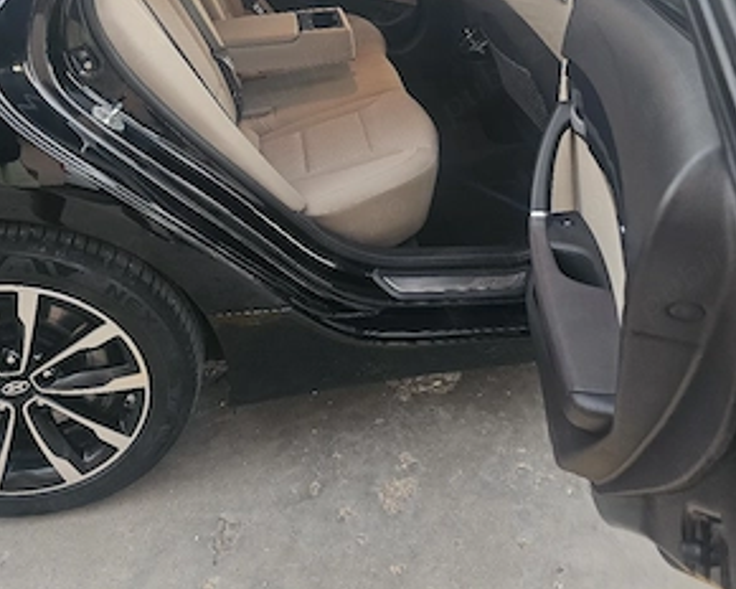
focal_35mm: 31
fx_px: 675
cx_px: 376
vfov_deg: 44.0
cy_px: 89
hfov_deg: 57.2
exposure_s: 1/40
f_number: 1.7
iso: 640
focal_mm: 6.3
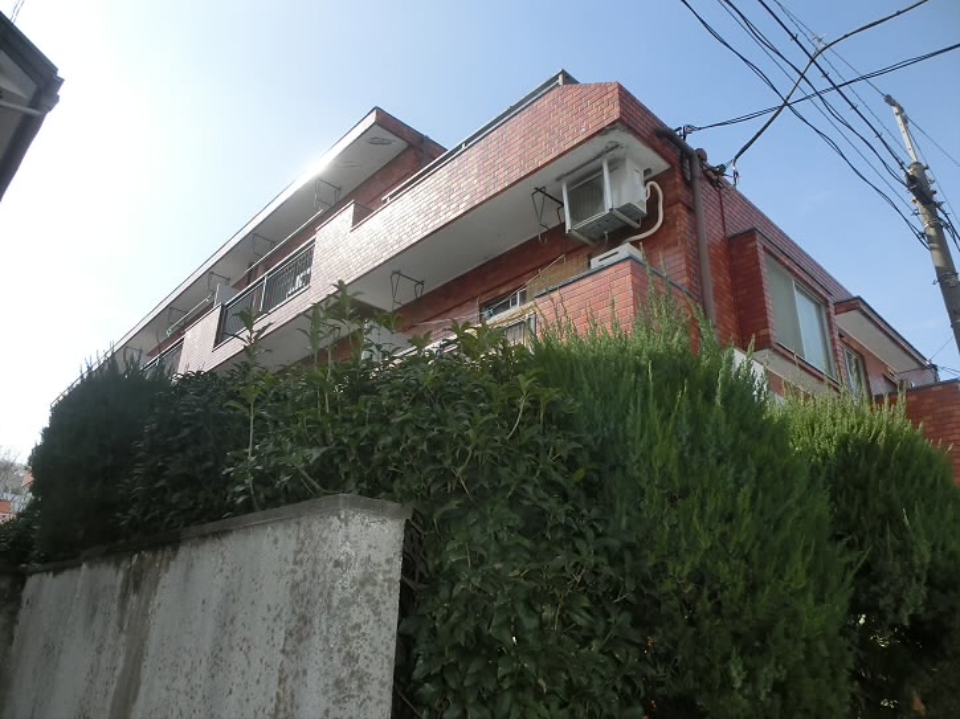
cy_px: 360
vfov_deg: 56.8
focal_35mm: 24
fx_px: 665
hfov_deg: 71.6
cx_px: 480
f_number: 7.9
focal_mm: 4.24
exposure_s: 1/640
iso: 250
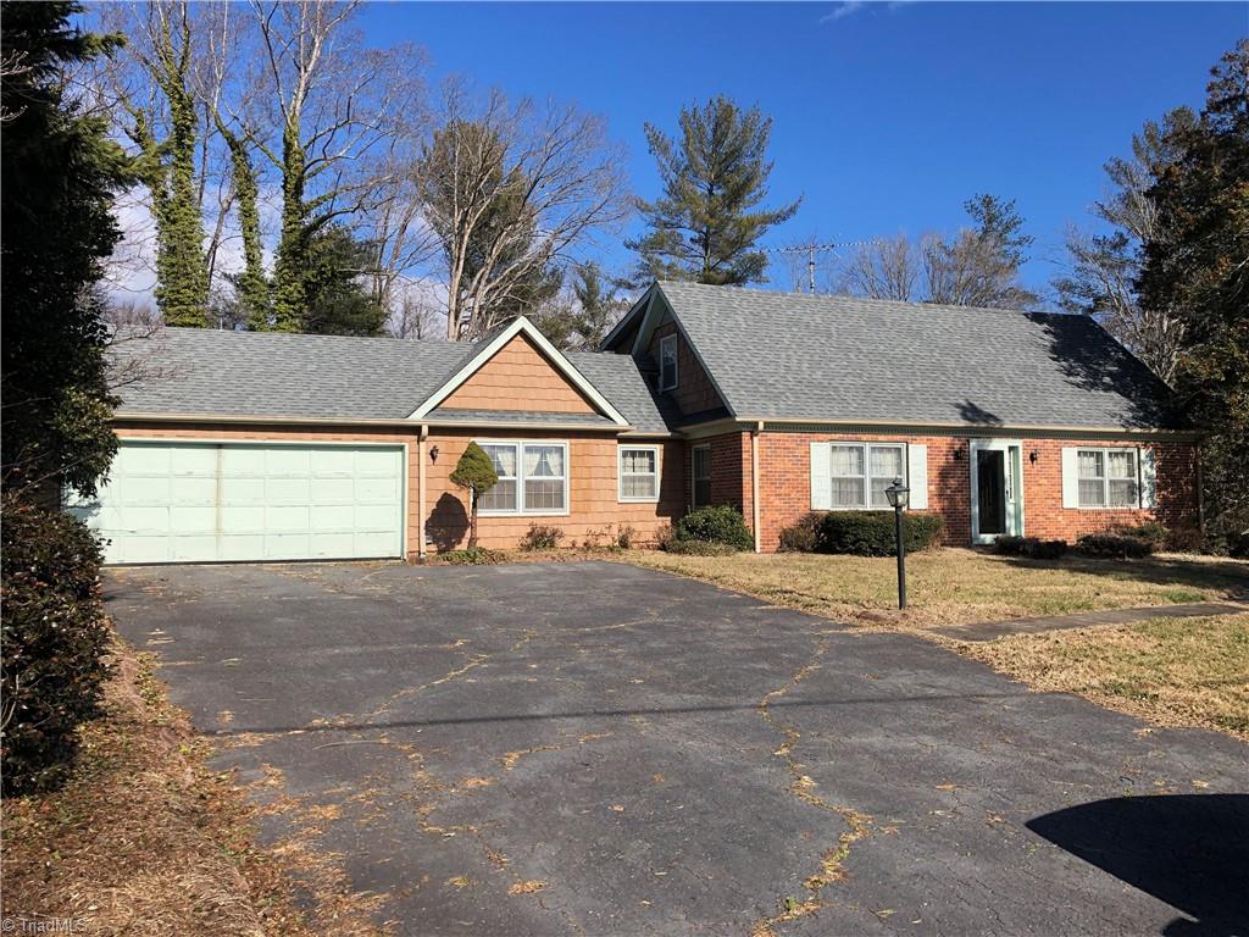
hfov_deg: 63.4
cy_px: 468
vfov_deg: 49.7
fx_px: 1010
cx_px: 624
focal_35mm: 28
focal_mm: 3.99
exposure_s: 1/2114
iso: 20
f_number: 1.8
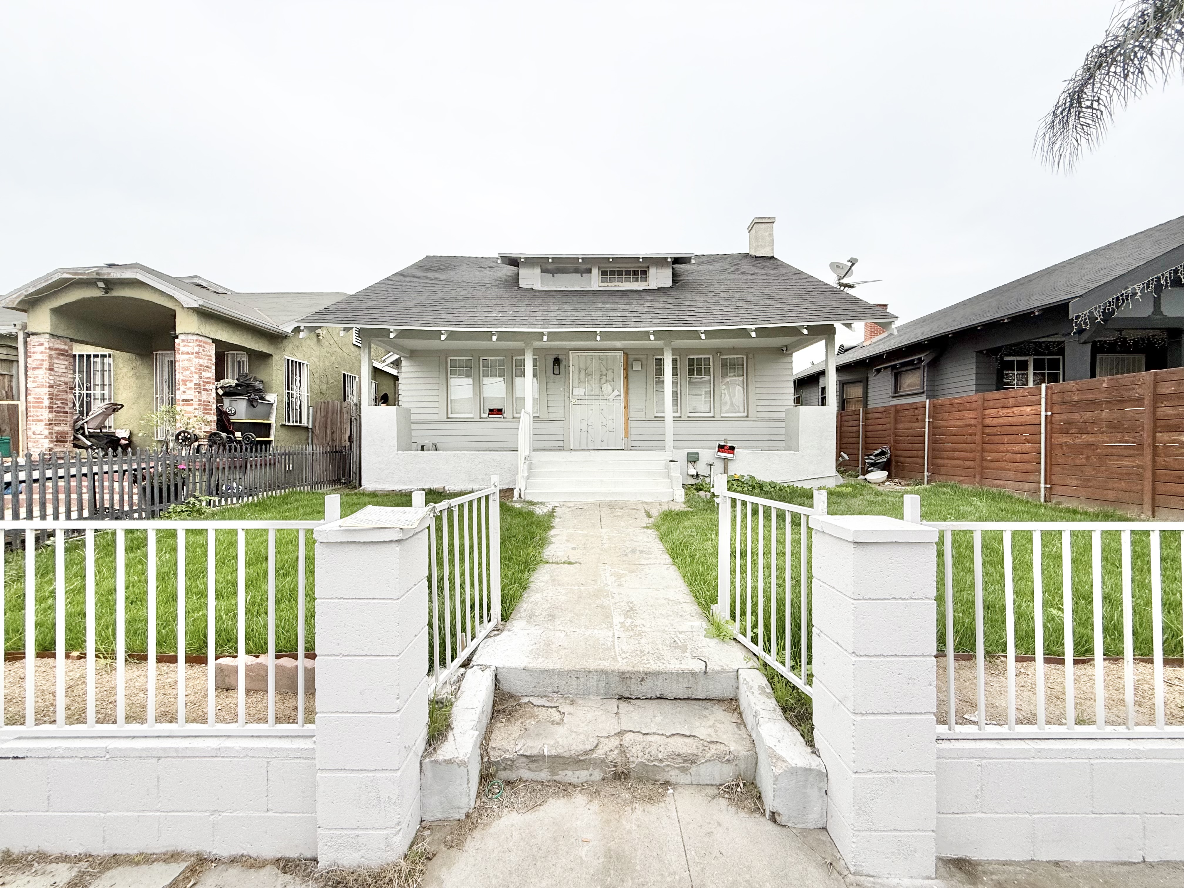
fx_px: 479
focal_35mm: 14
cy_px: 444
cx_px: 592
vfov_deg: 85.7
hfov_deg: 102.1
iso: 50
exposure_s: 1/479
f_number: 2.2
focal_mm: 2.22
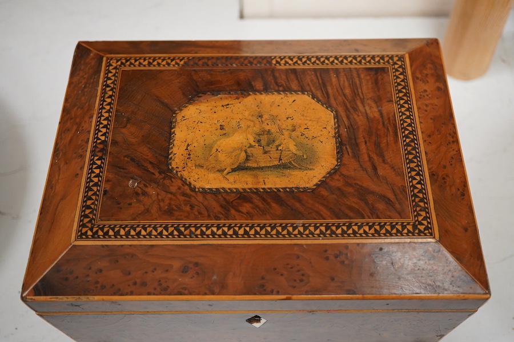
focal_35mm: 45
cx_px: 257
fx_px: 642
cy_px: 171
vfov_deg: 29.9
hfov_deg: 43.6
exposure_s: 1/125
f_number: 6.3
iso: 1250
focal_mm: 30
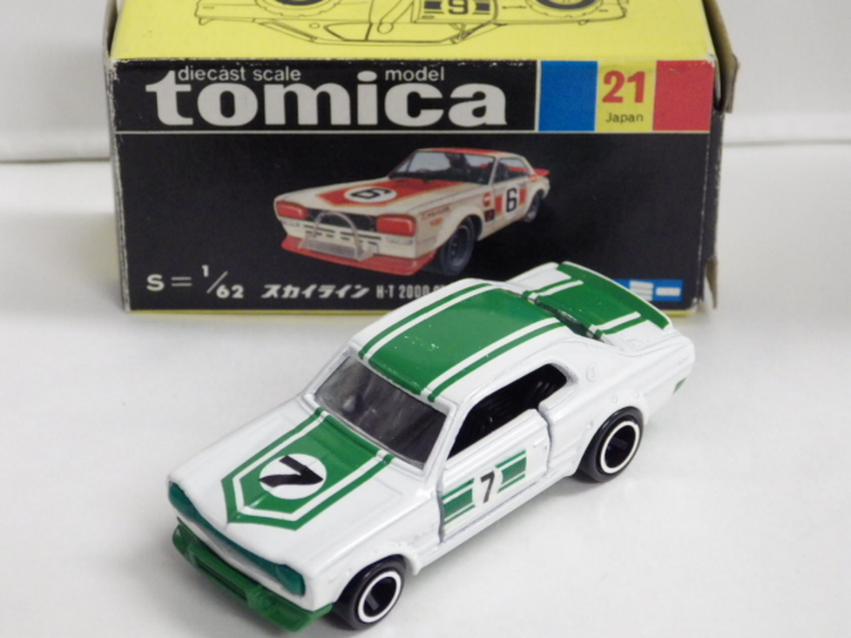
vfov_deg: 14.4
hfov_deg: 19.1
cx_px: 426
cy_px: 319
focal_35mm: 103
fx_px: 2532
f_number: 4.6
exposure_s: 1/50
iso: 800
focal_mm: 18.4
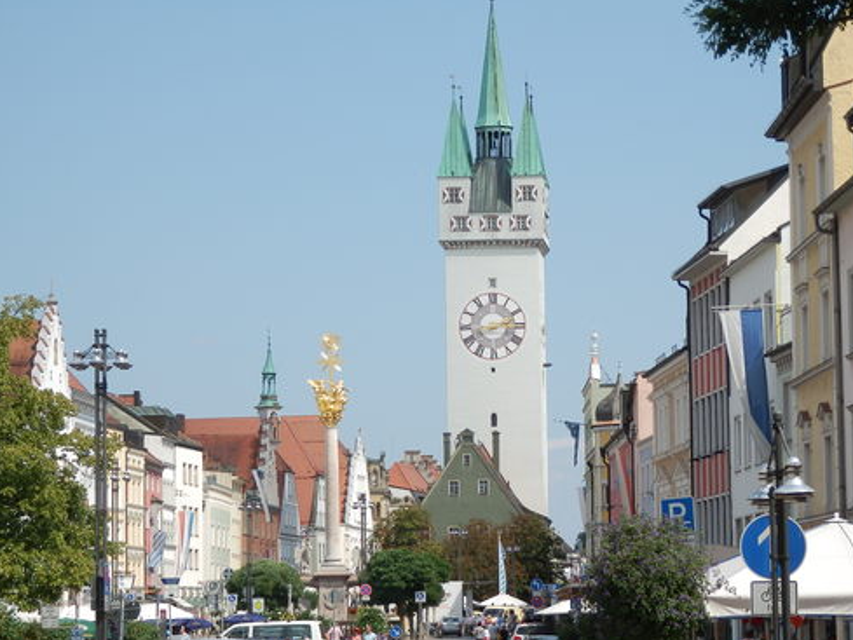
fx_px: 2884
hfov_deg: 16.8
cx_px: 466
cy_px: 292
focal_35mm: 117
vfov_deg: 12.7
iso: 80
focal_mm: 19
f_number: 5
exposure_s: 1/500
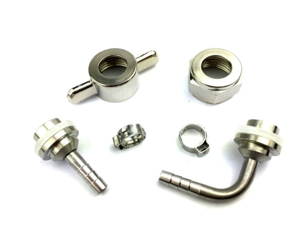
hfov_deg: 61.7
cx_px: 152
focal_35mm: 29
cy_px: 114
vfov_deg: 48.2
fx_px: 255
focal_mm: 4.15
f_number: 2.2
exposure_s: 1/488
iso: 32
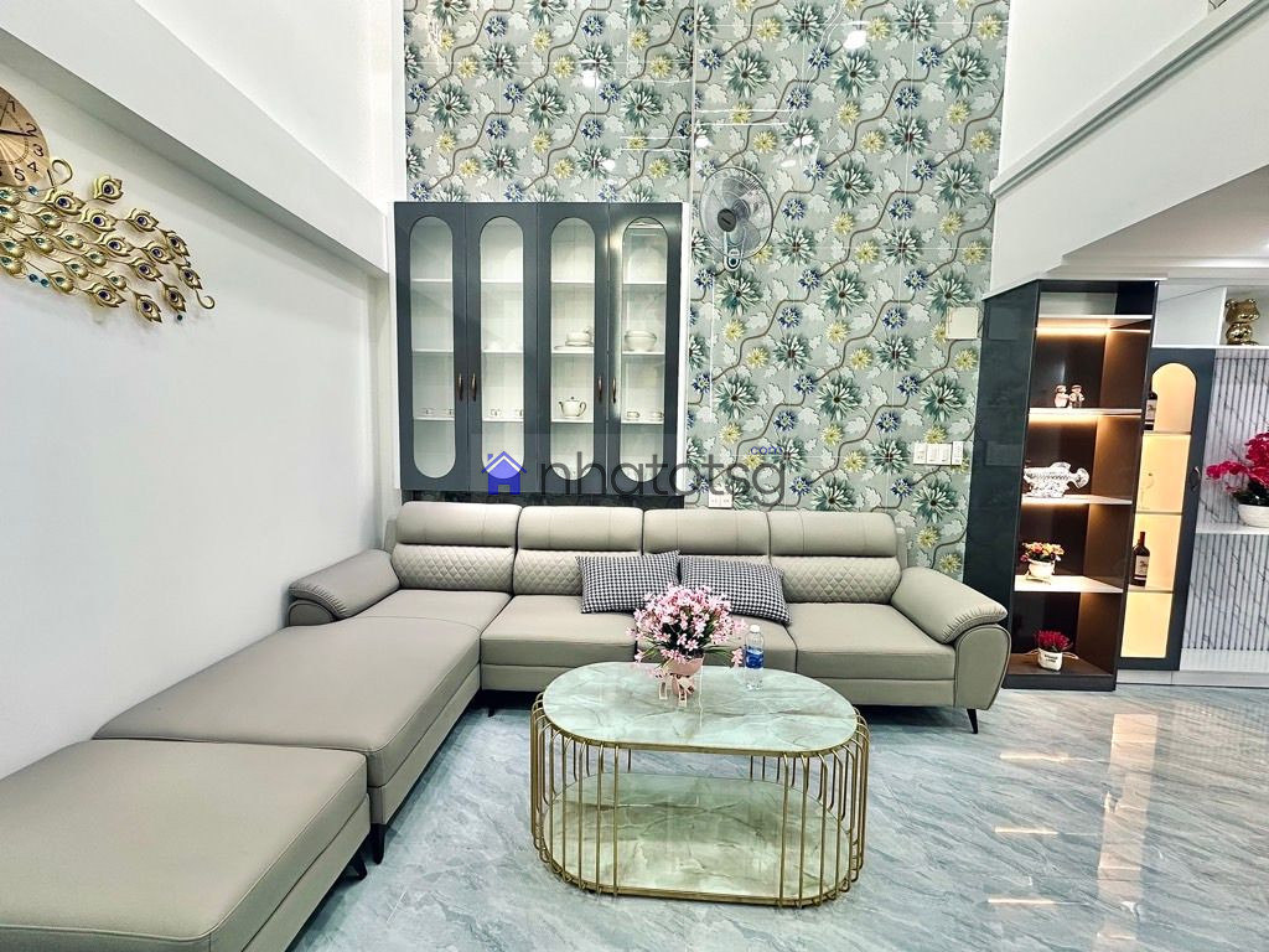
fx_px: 513
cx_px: 634
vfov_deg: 85.7
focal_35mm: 14
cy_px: 476
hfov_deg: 102.1
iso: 160
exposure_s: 1/100
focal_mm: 2.22
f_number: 2.2
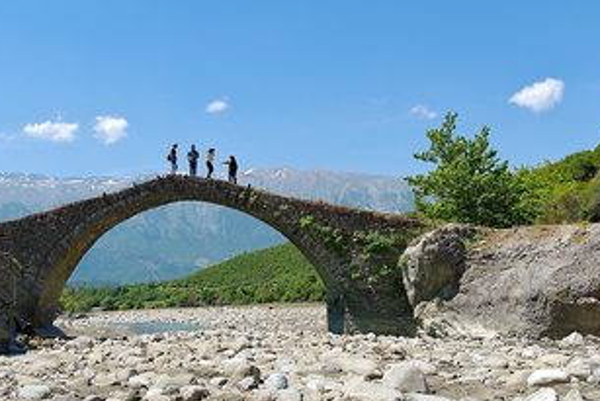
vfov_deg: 31.2
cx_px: 244
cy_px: 233
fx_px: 717
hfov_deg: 45.2
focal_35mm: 43
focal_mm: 15
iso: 200
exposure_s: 1/640
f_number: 7.1
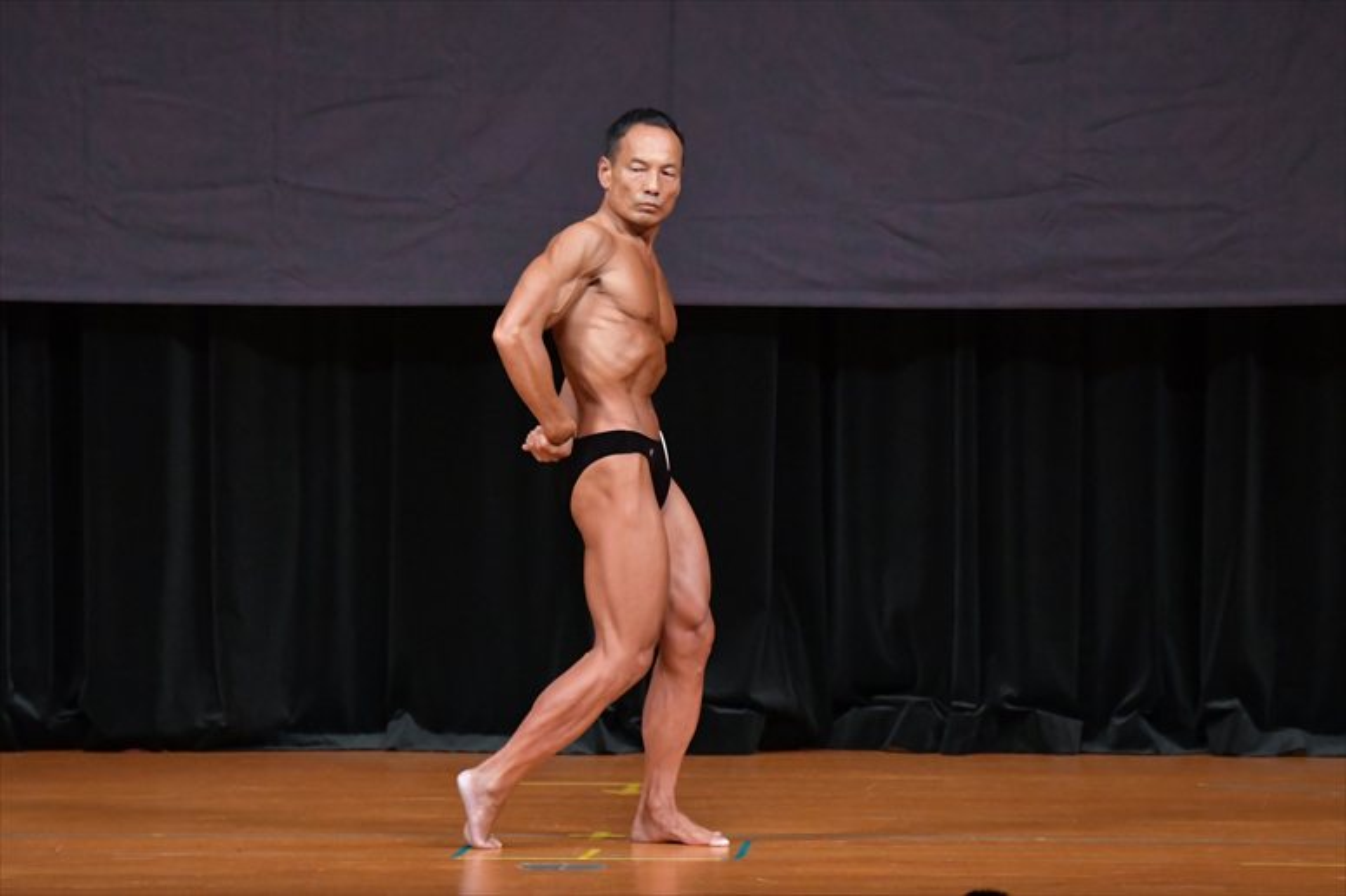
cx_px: 673
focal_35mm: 285
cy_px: 448
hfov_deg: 7.2
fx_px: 10651
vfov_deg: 4.8
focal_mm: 190
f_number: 5.6
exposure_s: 1/400
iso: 5000
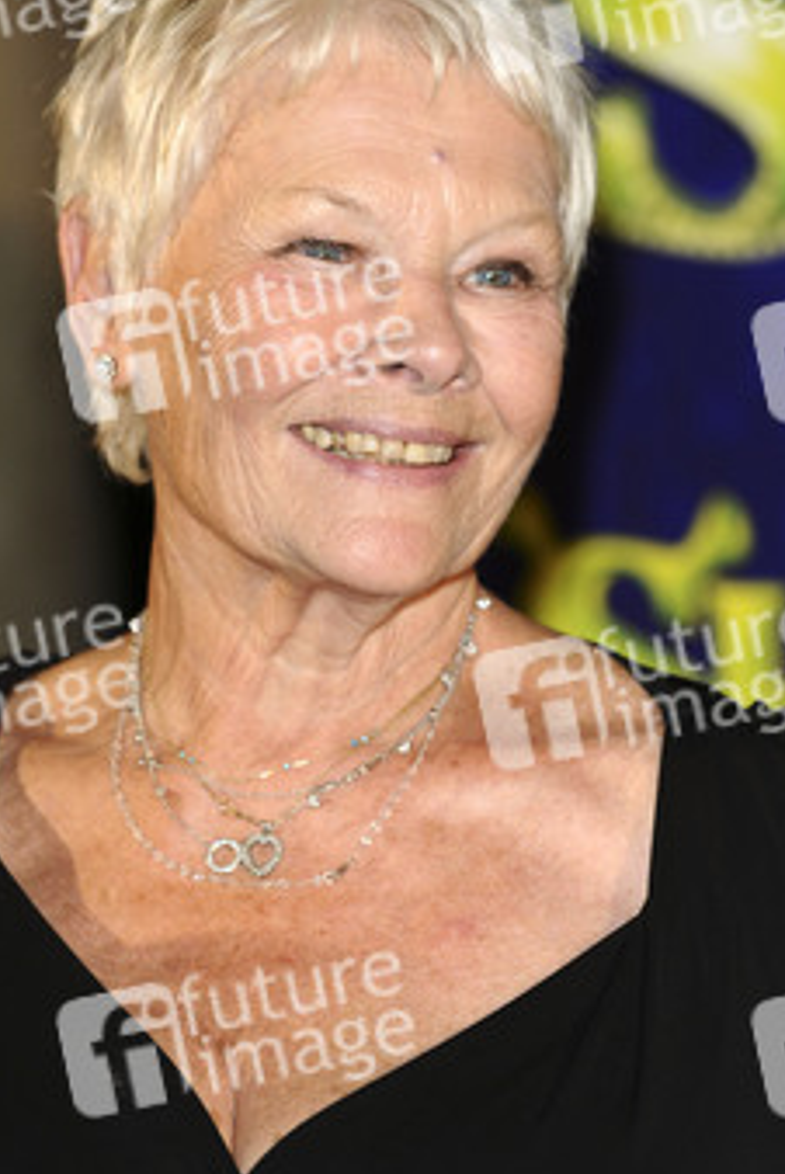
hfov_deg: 6.5
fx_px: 6952
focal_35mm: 213
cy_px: 514
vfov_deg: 9.7
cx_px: 339
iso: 320
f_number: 4
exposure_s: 1/200
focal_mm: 120
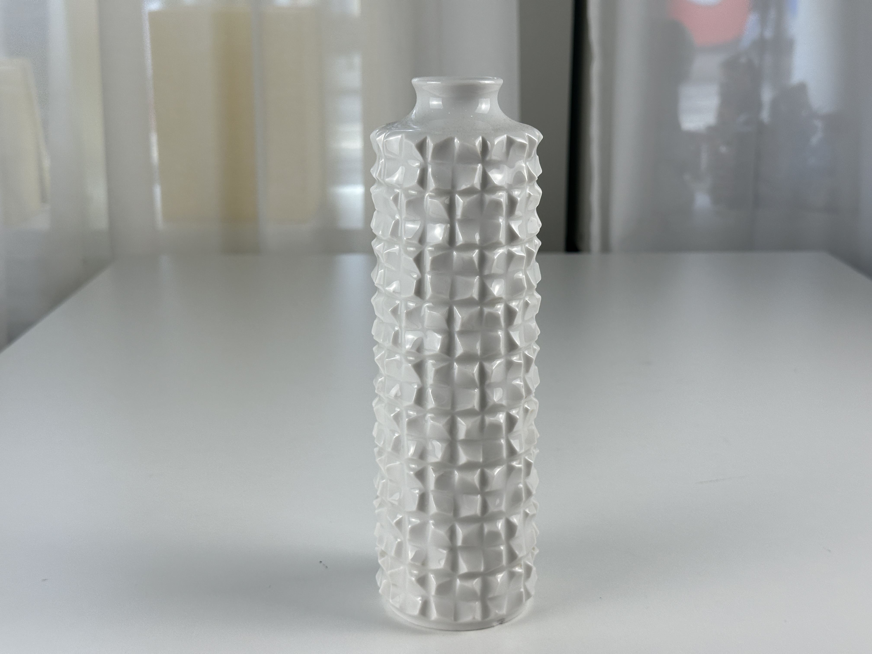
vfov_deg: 30.3
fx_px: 1209
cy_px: 327
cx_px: 436
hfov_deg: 39.7
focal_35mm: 48
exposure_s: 1/360
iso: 64
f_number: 1.78
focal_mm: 6.86
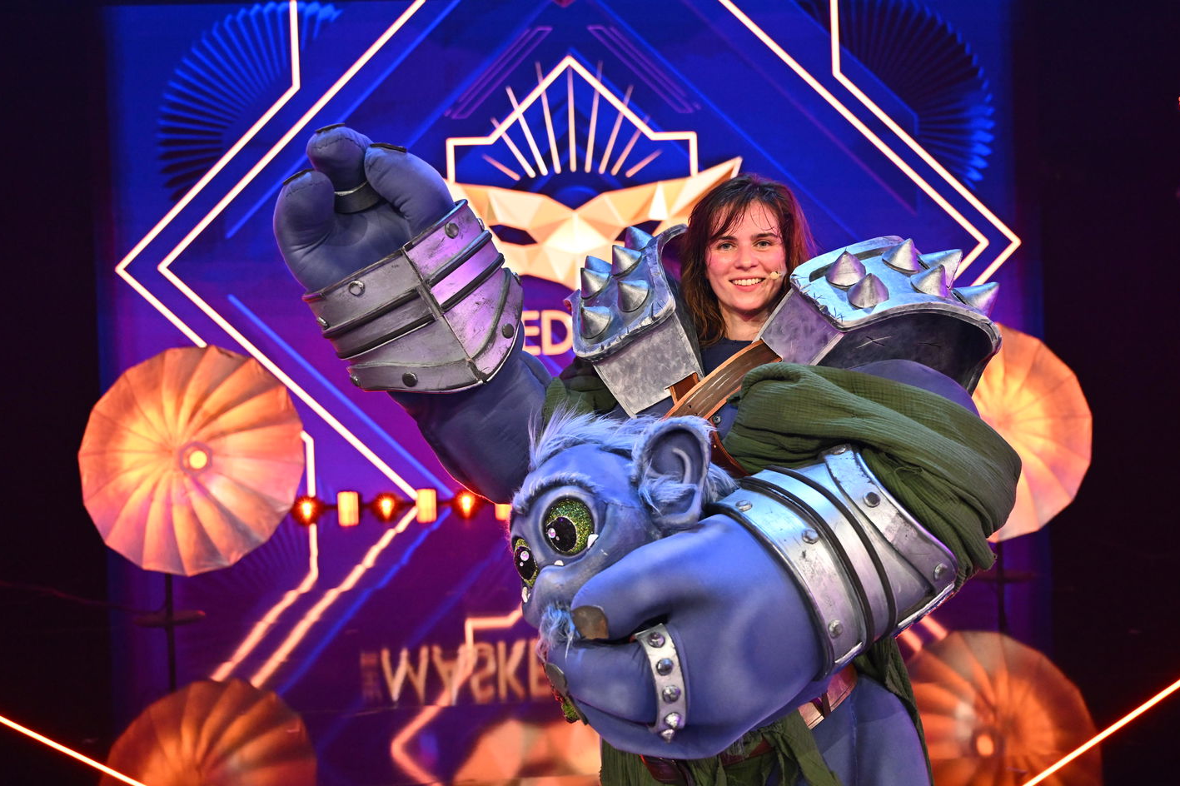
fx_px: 1165
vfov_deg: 37.3
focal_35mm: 36
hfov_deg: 53.7
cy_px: 391
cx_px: 618
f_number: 2.8
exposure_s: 1/250
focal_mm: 31.5
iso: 3200
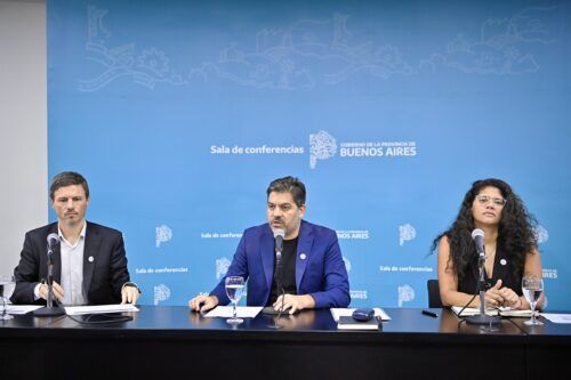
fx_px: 761
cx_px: 286
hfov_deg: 41.1
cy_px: 190
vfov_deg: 28.1
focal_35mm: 48
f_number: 3.2
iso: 4000
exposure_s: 1/400
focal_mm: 48
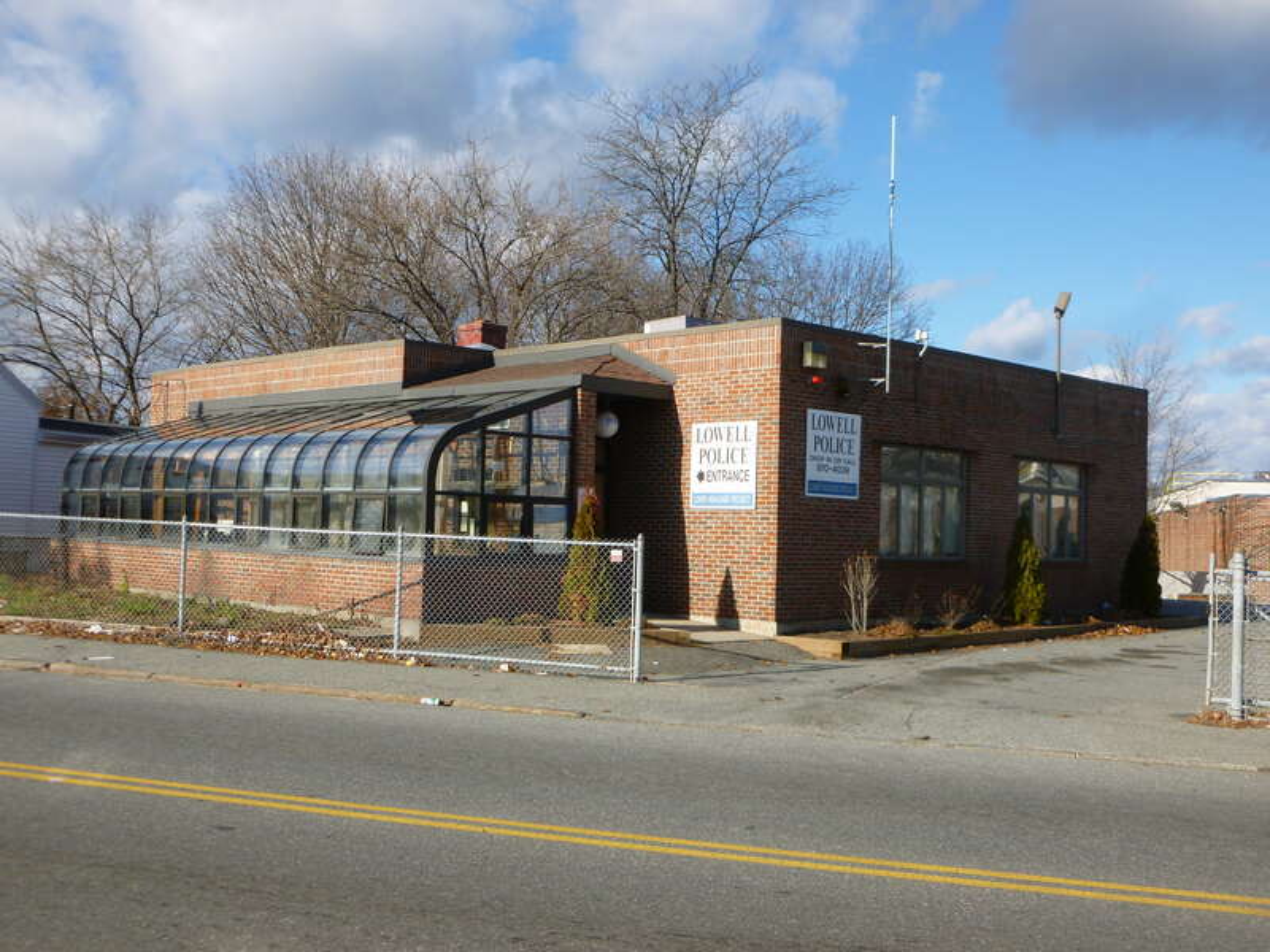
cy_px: 476
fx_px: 1321
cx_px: 635
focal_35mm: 36
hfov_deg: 51.4
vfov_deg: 39.7
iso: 100
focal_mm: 6.5
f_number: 3.6
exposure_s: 1/800
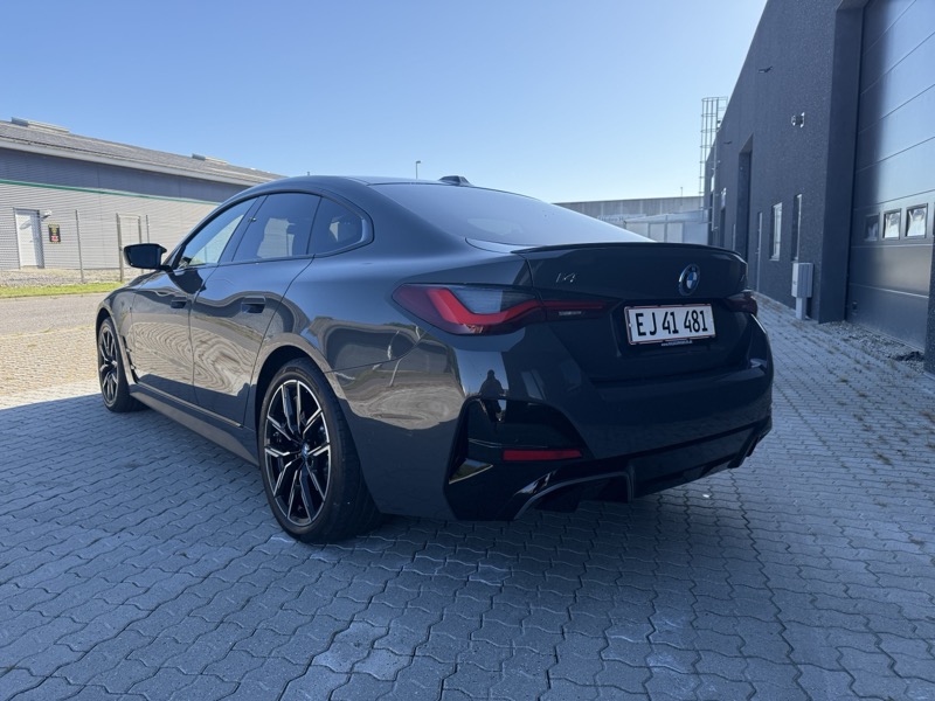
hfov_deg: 71.6
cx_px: 468
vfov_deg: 56.8
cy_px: 350
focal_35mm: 24
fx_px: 648
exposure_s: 1/2299
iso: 100
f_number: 1.78
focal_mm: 6.76
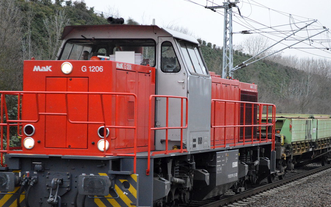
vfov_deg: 12.5
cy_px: 117
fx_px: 944
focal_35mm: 105
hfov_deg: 19.9
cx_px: 159
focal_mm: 55
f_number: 5.6
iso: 3200
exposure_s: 1/500
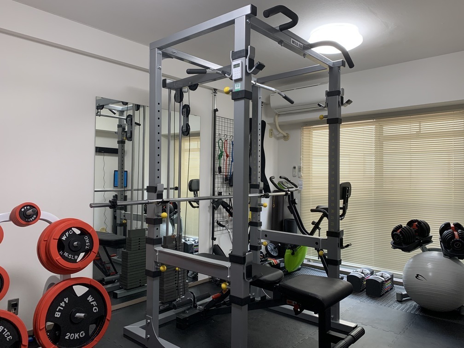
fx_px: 349
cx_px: 232
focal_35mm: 26
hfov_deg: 67.3
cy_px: 174
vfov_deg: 53.1
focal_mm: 4.25
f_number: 1.8
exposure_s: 1/100
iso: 80
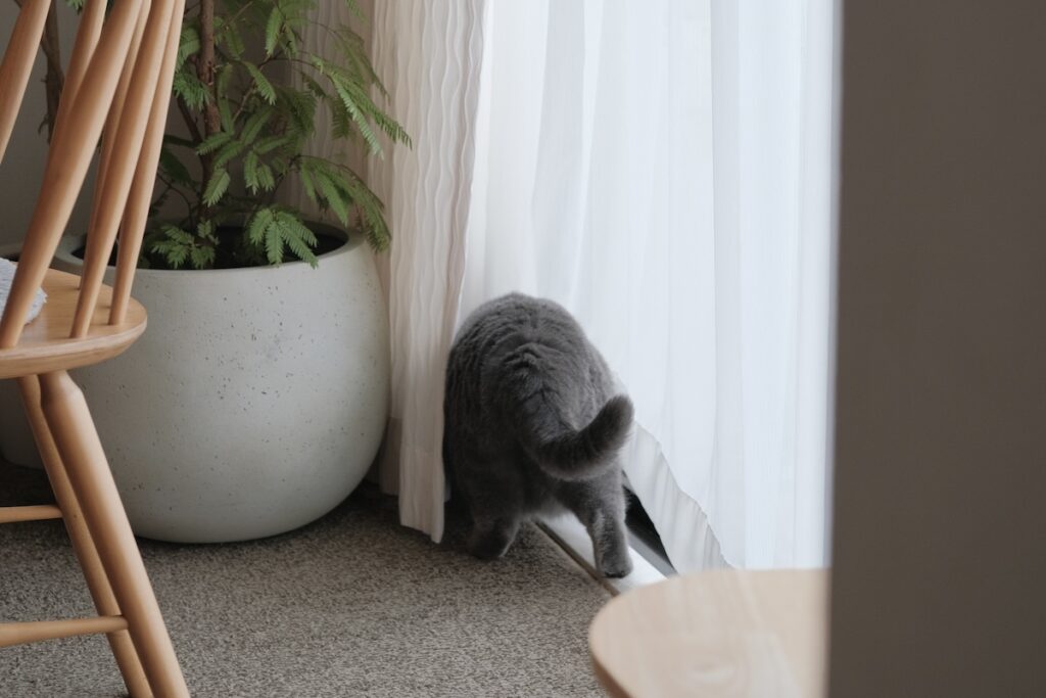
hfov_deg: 37.5
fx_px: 1540
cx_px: 523
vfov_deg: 25.5
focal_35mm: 53
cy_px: 349
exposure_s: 1/100
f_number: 3.2
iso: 320
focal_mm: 35
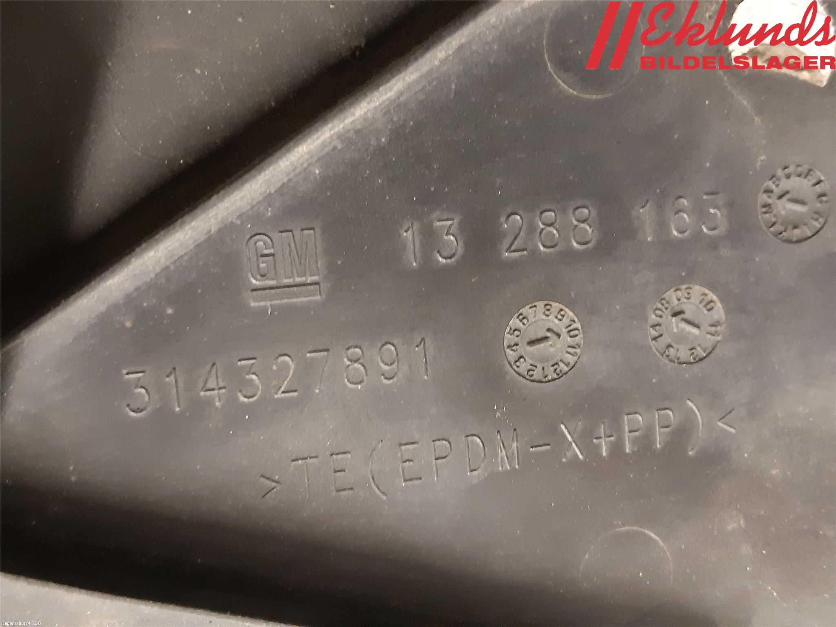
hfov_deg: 67.3
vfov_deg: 53.1
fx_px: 628
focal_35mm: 26
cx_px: 418
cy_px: 314
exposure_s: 1/25
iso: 500
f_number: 1.7
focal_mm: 3.93
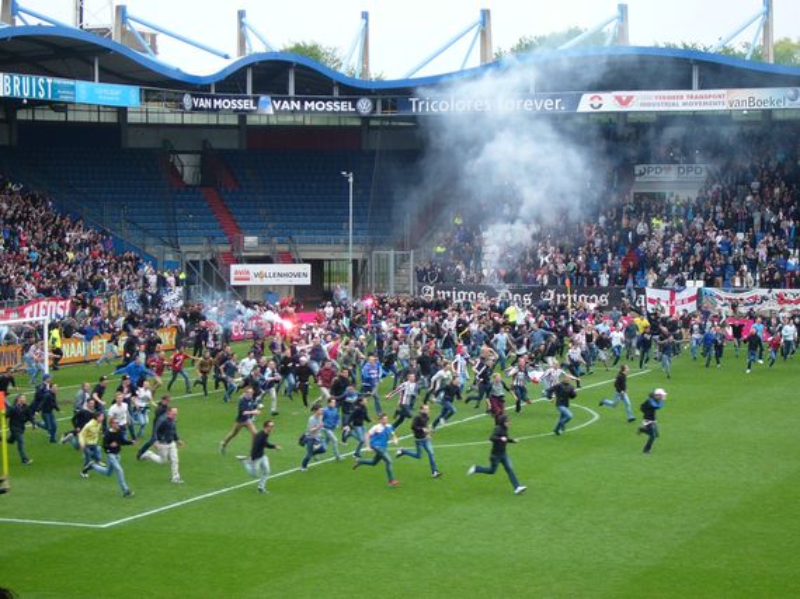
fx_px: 1987
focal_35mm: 86
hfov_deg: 22.8
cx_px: 400
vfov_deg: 17.2
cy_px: 300
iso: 100
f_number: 4.6
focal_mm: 14.3
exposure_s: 1/100
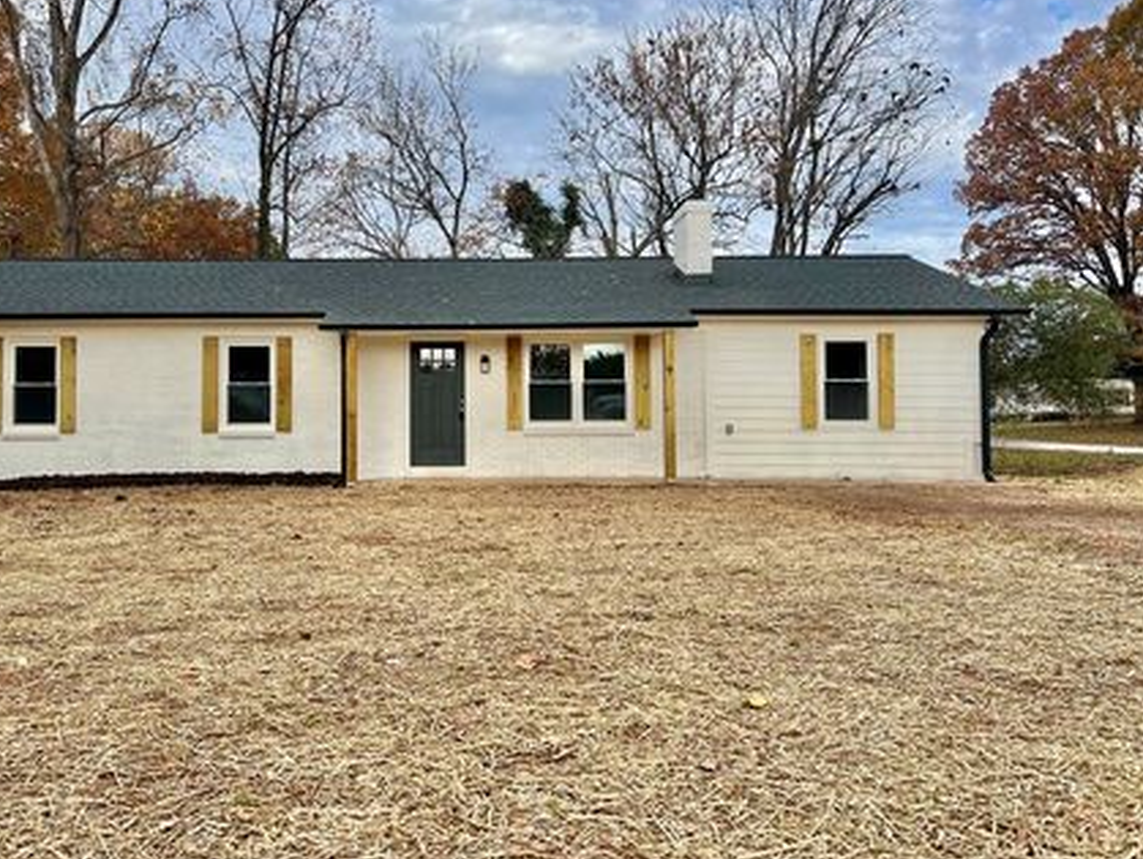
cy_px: 380
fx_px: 1024
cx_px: 464
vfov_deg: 45.4
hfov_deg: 57.9
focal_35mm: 31
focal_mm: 5.7
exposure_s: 1/2008
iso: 50
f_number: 1.5
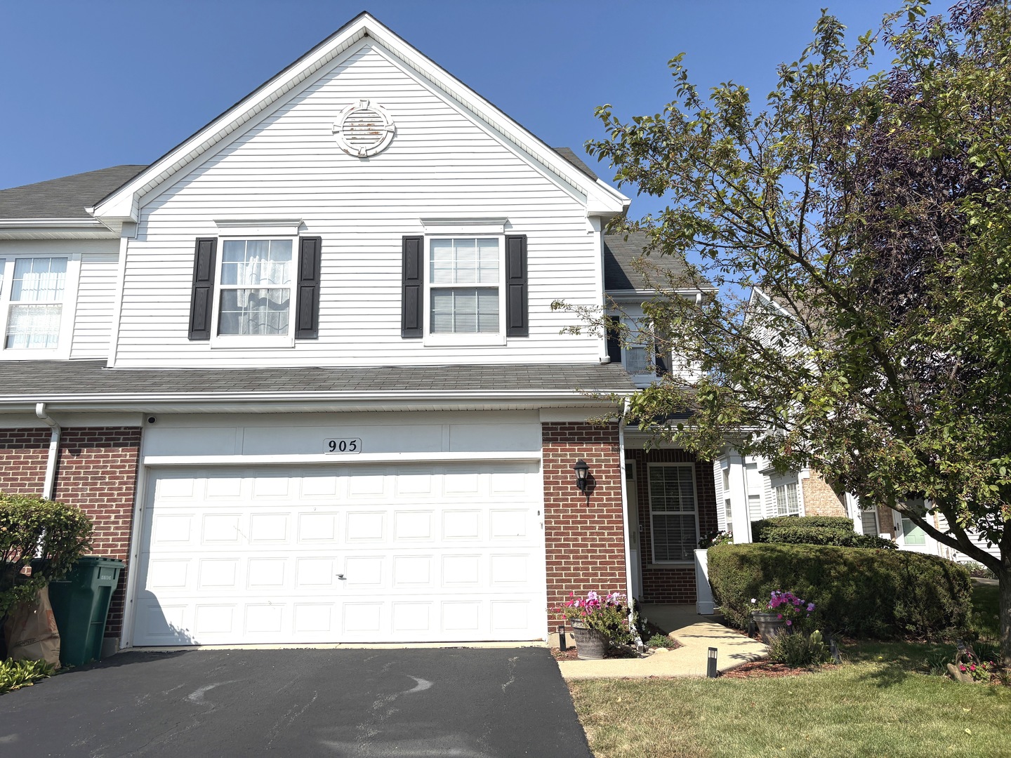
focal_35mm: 26
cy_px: 379
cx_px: 506
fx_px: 759
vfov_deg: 53.1
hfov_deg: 67.3
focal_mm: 5.96
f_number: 1.6
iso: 50
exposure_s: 1/8850
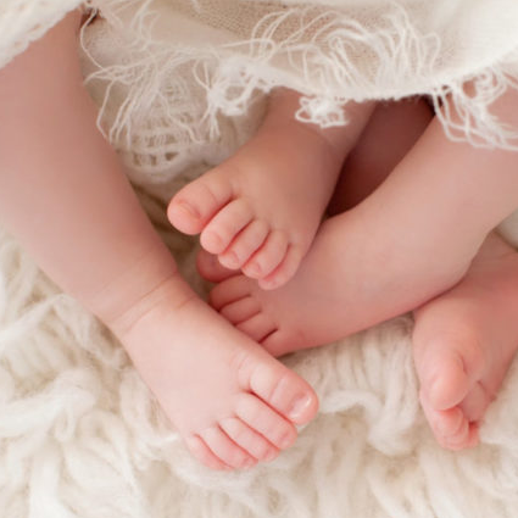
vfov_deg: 21.6
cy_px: 274
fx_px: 1354
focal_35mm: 80
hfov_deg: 21.6
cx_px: 346
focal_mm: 50
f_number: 5
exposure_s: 1/160
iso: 500
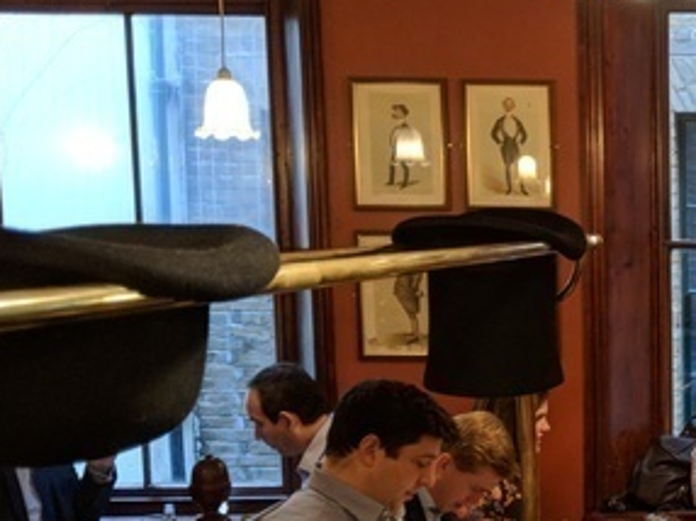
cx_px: 874
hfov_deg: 24.9
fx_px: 1386
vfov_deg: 21.1
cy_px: 404
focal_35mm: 69
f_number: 1.8
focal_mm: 4.44
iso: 320
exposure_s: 1/50
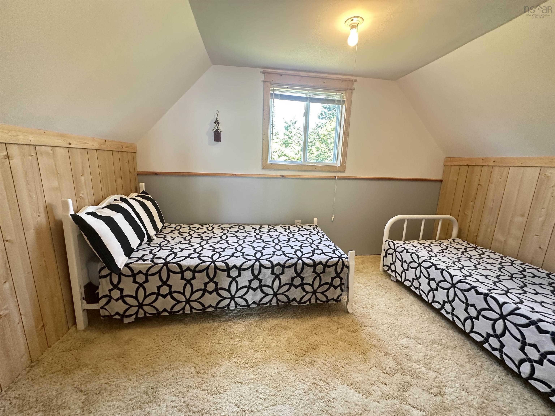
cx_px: 278
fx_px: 224
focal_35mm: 14
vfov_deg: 85.7
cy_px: 208
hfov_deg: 102.1
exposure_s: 1/60
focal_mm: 2.22
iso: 250
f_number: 2.2
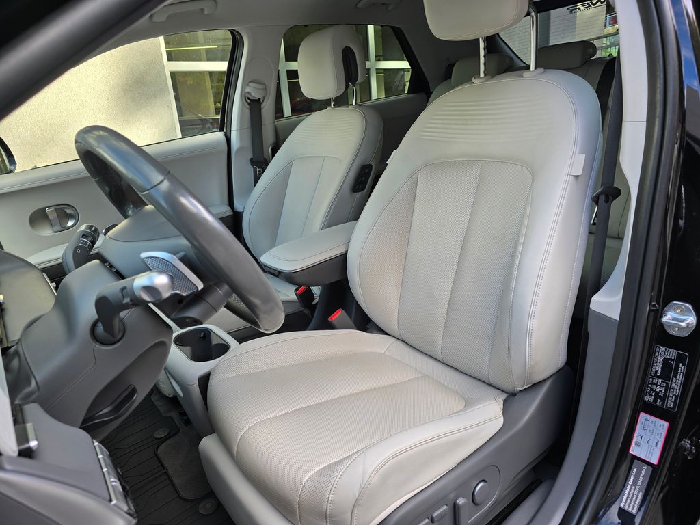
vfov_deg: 58.9
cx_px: 350
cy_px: 262
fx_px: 465
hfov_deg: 73.9
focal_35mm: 23
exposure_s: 1/180
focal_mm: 6.3
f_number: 1.7
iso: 20
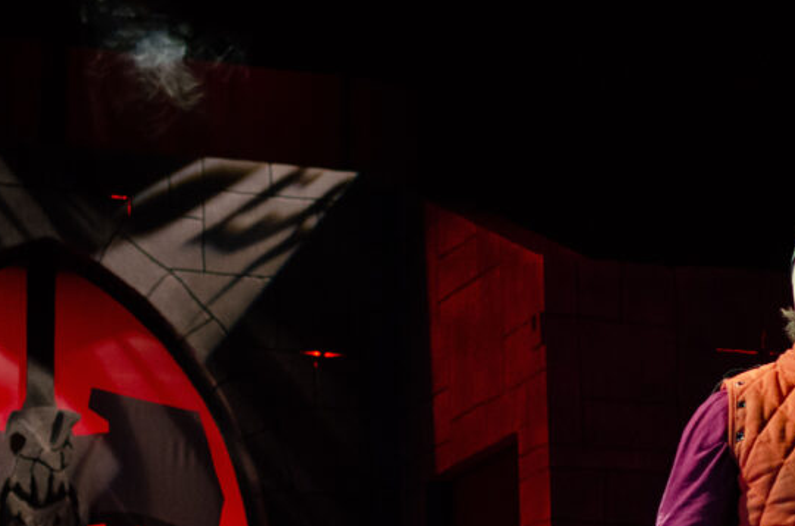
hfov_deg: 14.5
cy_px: 364
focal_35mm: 142
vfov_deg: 9.6
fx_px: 3128
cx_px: 417
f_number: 2
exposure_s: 1/400
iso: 2000
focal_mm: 50
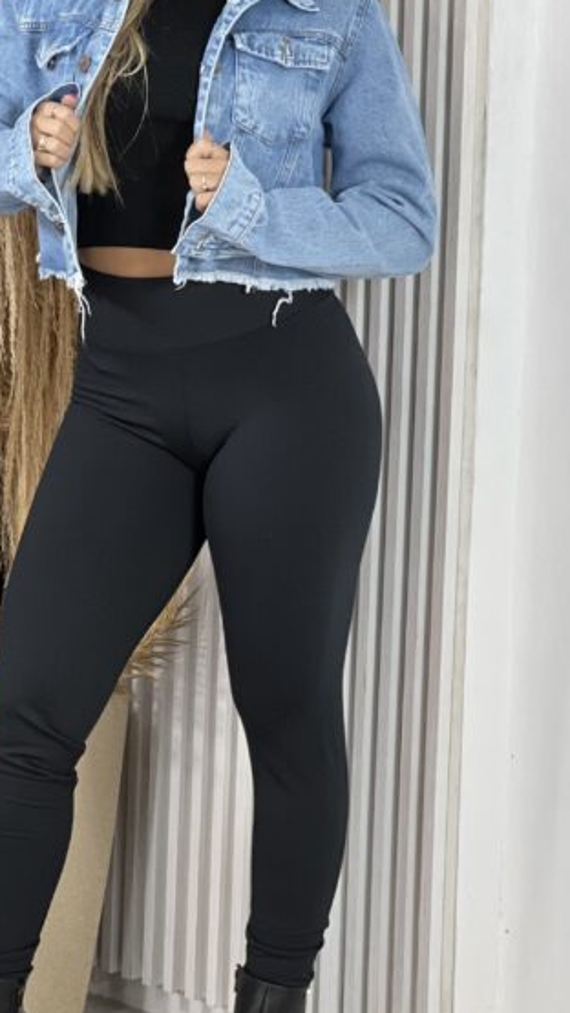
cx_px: 93
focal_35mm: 141
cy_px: 392
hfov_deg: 8.6
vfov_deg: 15.2
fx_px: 3790
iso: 160
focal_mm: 9
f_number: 2.8
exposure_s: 1/120
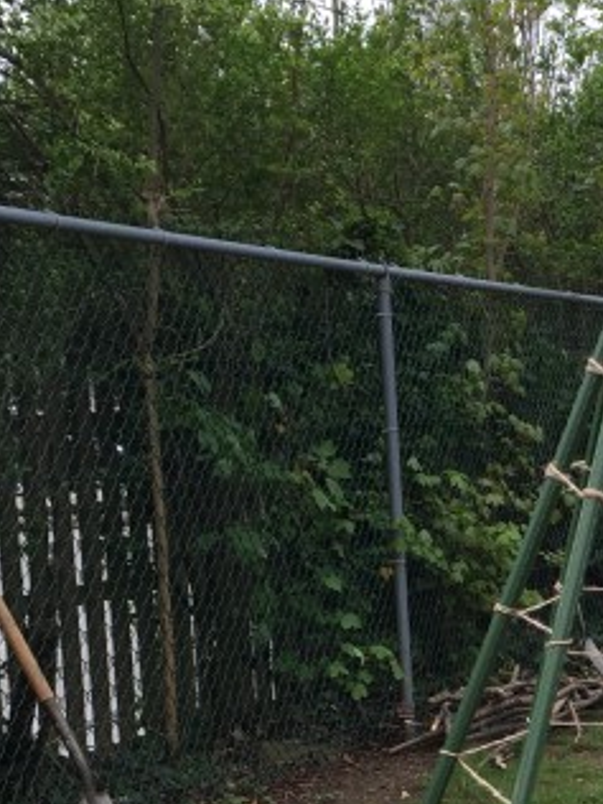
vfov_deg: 20.2
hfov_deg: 14.9
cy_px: 799
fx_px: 2183
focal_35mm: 94
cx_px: 812
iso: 32
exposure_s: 1/628
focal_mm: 4.15
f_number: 2.2
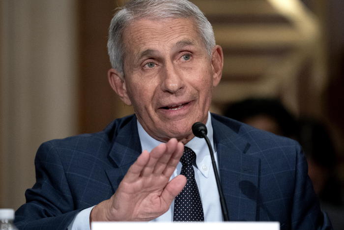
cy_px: 115
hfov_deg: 6.9
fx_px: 2867
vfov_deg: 4.6
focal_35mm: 300
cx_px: 172
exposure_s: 1/500
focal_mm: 200
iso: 3200
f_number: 2.8
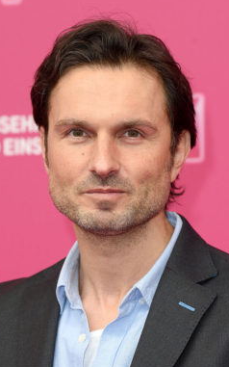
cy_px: 191
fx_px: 1309
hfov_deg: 10.0
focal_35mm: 131
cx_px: 116
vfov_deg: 15.9
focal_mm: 120
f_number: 5.6
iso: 400
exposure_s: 1/160
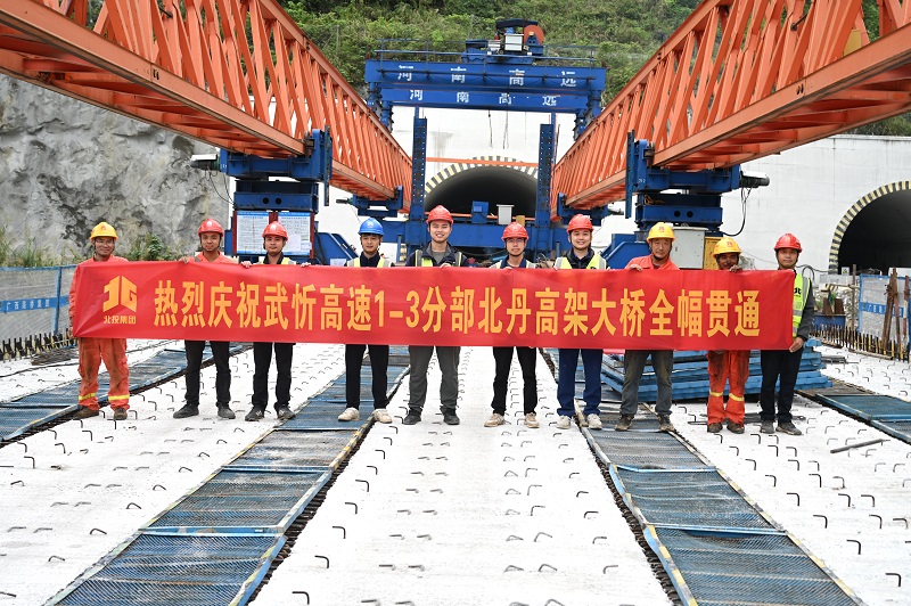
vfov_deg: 34.2
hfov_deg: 49.6
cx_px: 456
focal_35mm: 39
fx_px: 986
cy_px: 303
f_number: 4
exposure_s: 1/20
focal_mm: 39
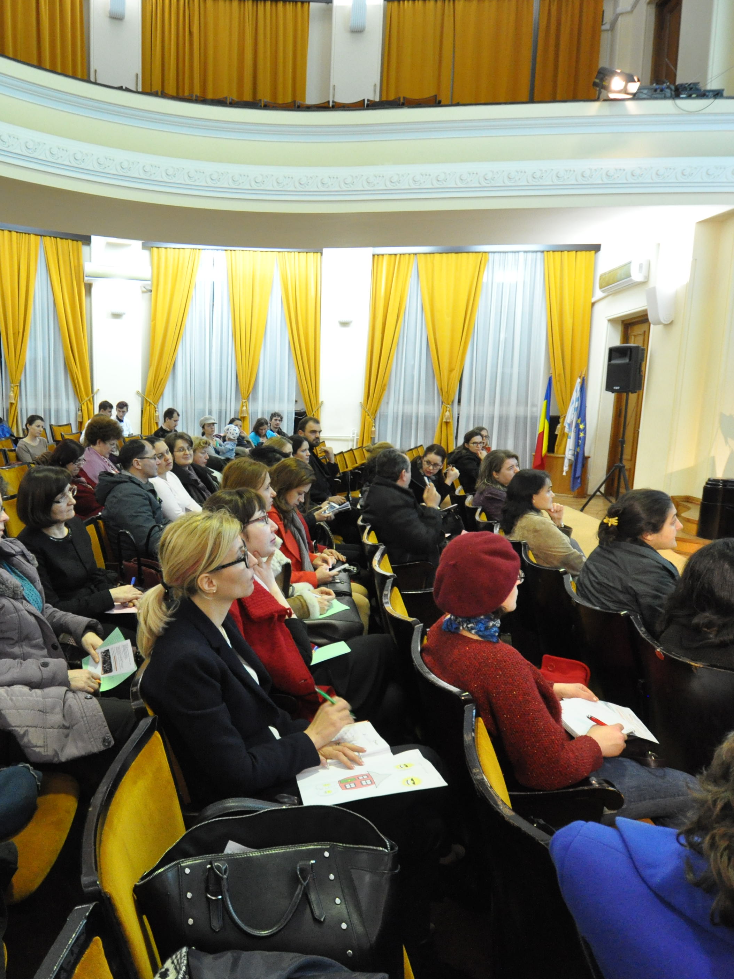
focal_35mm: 22
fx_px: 622
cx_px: 223
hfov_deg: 59.1
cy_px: 485
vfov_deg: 76.4
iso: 1600
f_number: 3.5
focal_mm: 10
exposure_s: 1/10
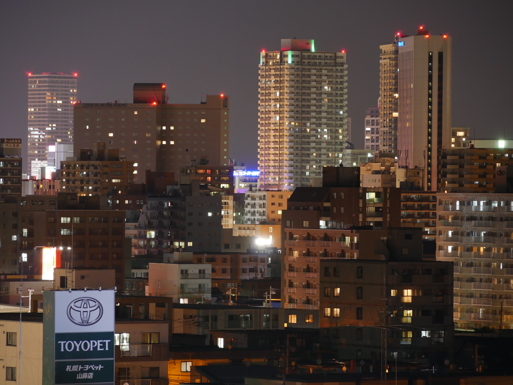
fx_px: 4151
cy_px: 192
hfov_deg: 7.1
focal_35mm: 280
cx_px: 256
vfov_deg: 5.3
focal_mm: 140
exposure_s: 4
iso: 800
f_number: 7.1
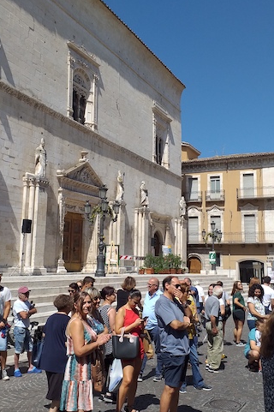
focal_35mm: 38
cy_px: 206
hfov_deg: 34.9
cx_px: 157
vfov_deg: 50.7
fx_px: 434
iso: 40
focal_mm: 3.6
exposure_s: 1/2042
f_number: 1.9
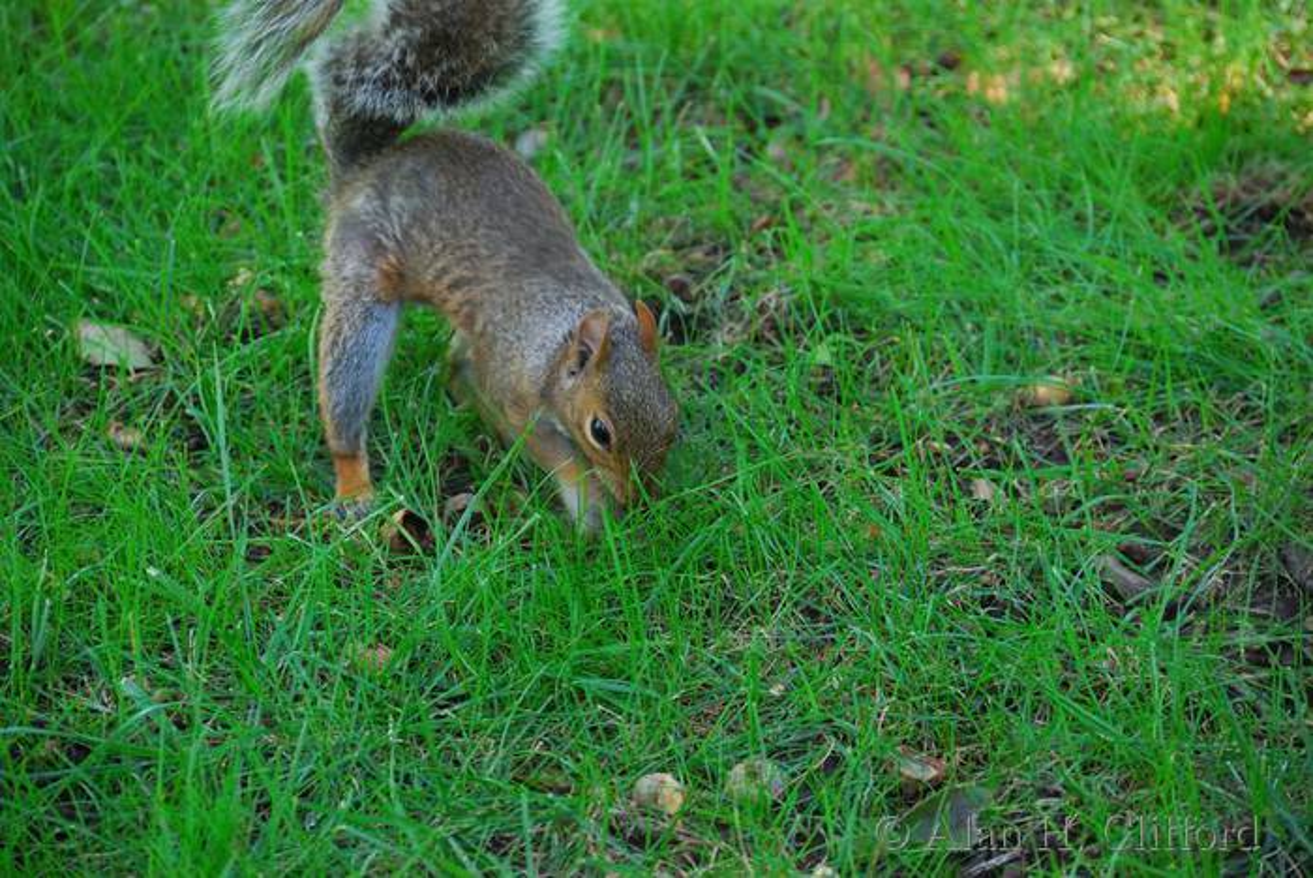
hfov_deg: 6.9
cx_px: 656
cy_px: 439
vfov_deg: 4.6
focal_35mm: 300
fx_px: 10950
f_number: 5.6
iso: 640
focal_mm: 200
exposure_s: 1/30
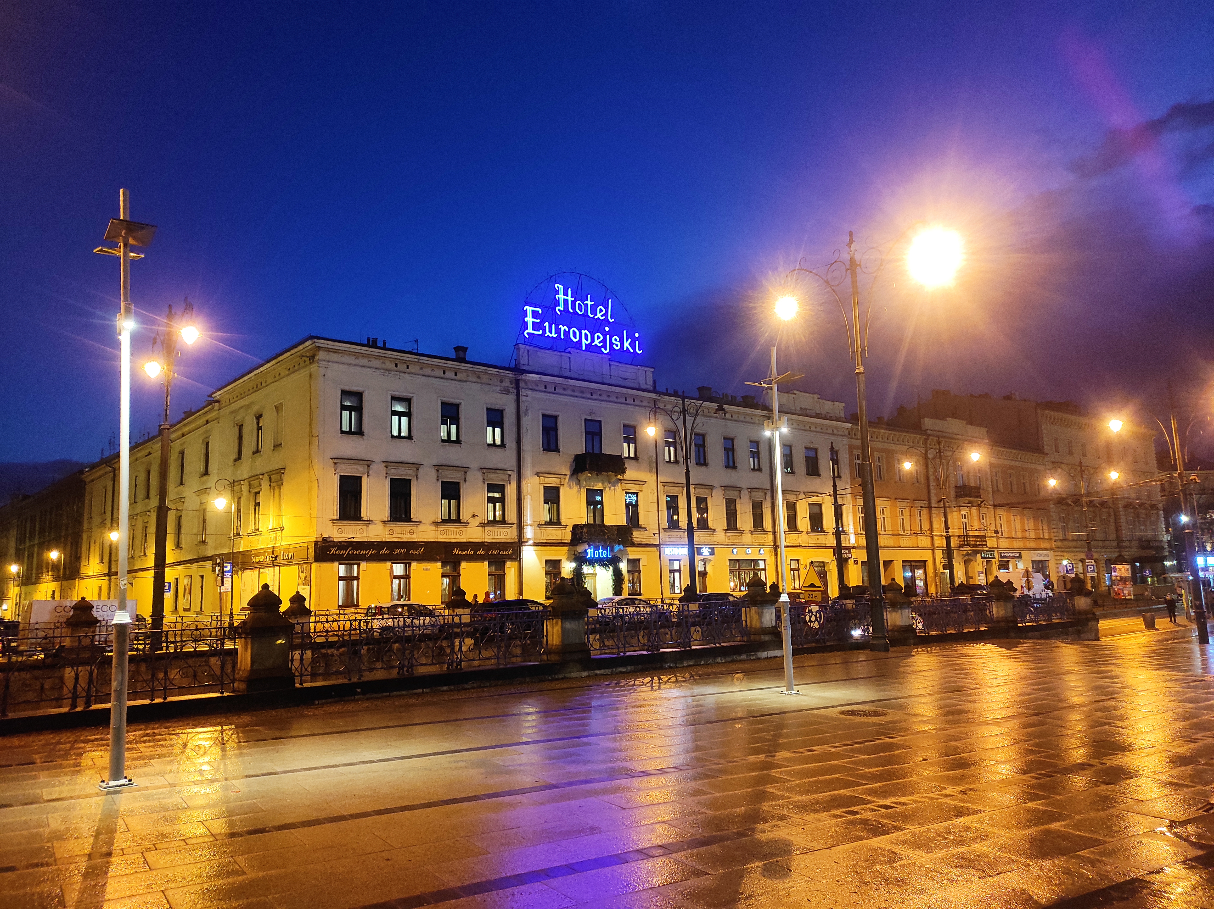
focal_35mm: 25
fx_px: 876
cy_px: 454
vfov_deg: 54.8
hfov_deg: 69.4
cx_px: 607
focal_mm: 5.43
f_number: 1.89
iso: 907
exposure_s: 1/20
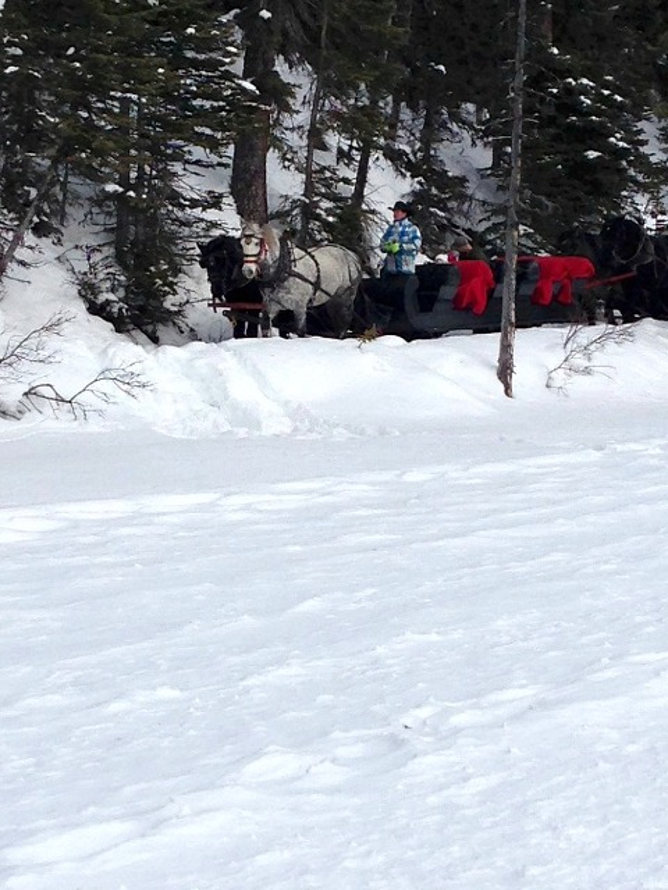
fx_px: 849
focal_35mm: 33
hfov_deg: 42.9
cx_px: 334
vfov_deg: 55.4
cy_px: 445
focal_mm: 4.13
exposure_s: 1/1153
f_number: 2.4
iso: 50
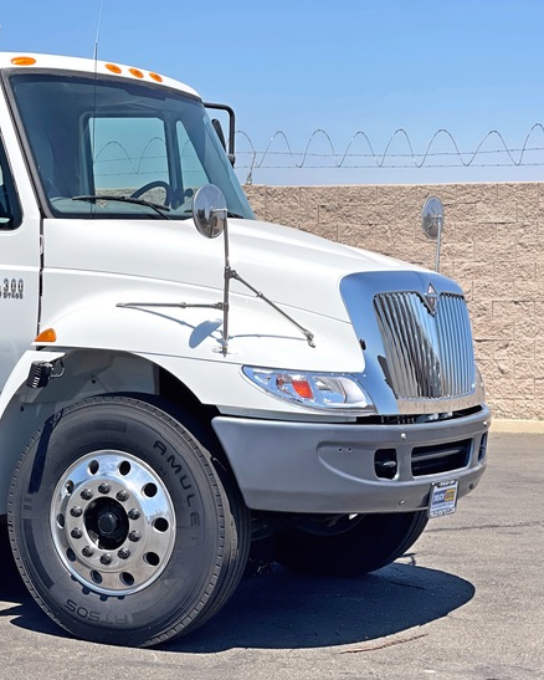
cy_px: 339
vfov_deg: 21.5
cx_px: 70
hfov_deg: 17.1
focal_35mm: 89
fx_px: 1790
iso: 32
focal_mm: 7.5
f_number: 2.2
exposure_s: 1/2597
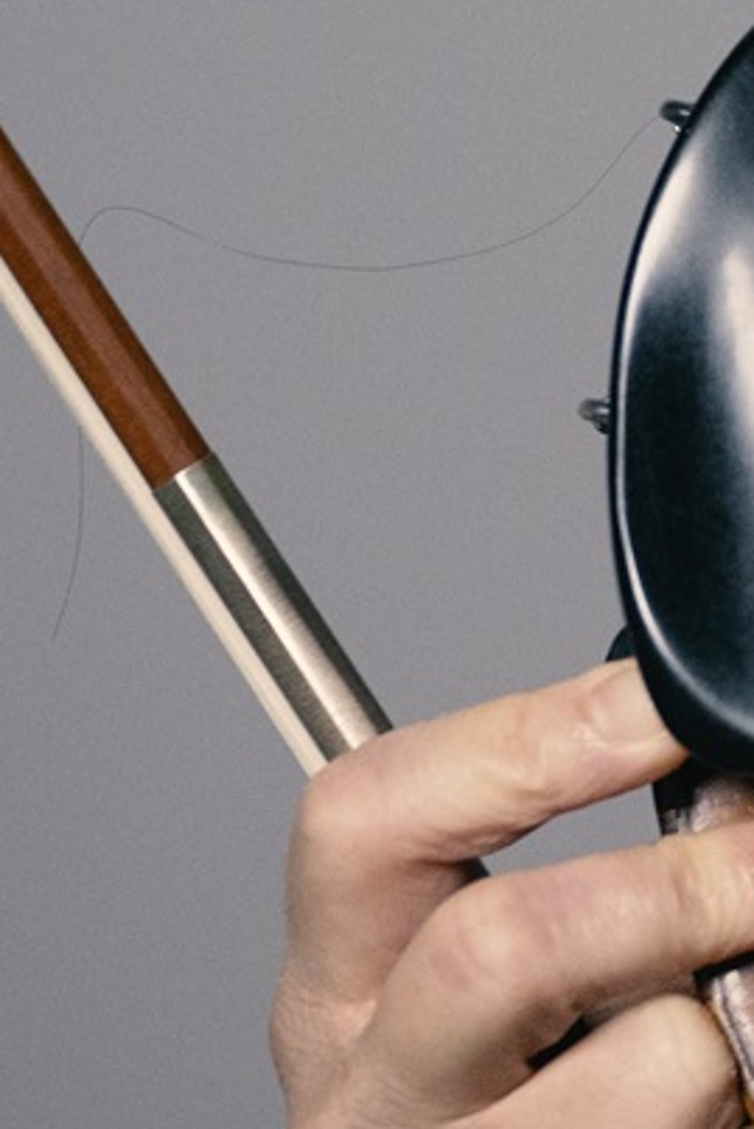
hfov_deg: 5.8
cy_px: -10
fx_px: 7062
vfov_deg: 9.1
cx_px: 2057
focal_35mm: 225
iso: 3200
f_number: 2.8
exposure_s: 1/320
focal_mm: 50
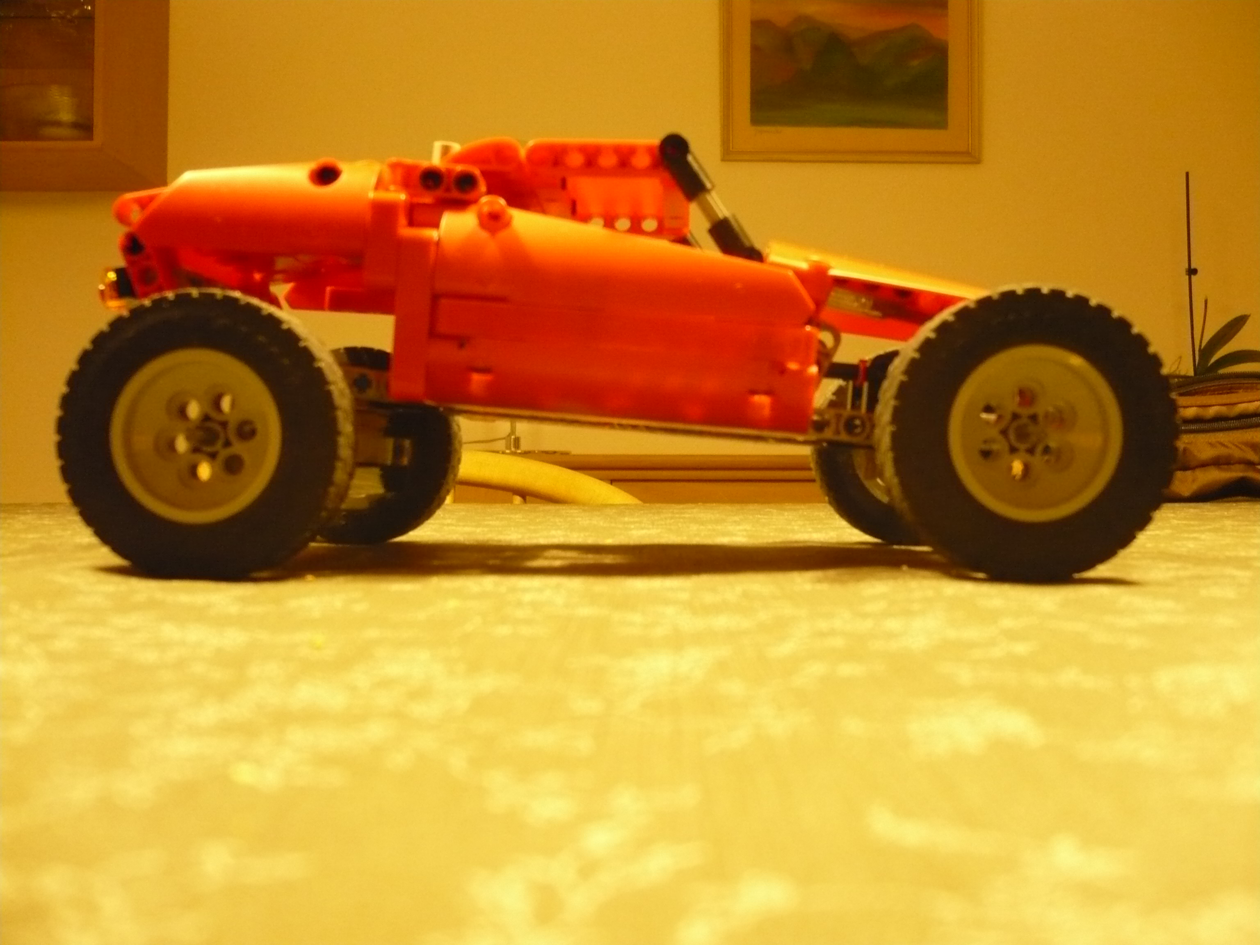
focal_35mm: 35
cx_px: 630
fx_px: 1274
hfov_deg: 52.6
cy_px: 472
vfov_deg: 40.7
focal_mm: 5.8
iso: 400
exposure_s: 1/8
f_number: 2.8
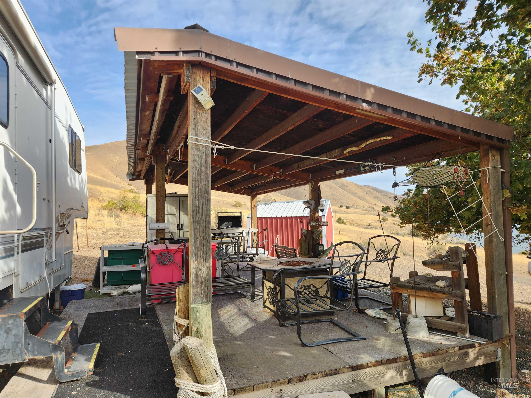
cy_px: 199
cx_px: 266
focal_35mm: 23
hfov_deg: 73.9
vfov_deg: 58.9
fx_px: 353
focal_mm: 5.4
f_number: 1.8
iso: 20
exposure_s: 1/697
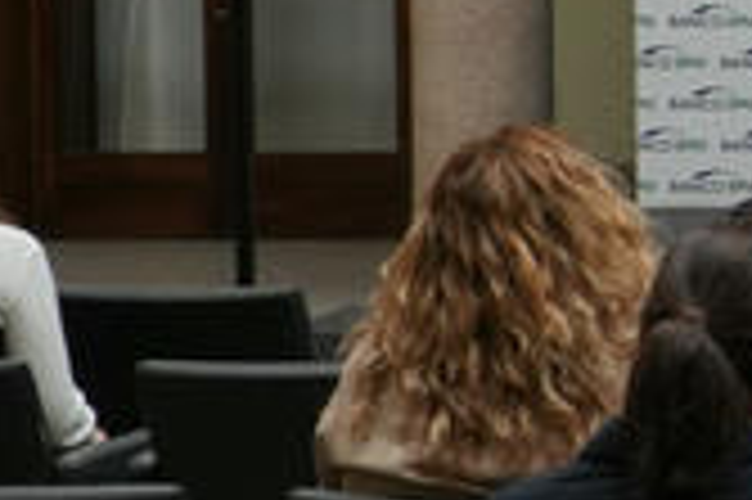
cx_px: 1882
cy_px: -38
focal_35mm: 162
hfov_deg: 10.6
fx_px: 3381
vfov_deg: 8.4
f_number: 4
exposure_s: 1/160
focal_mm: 18
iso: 1000
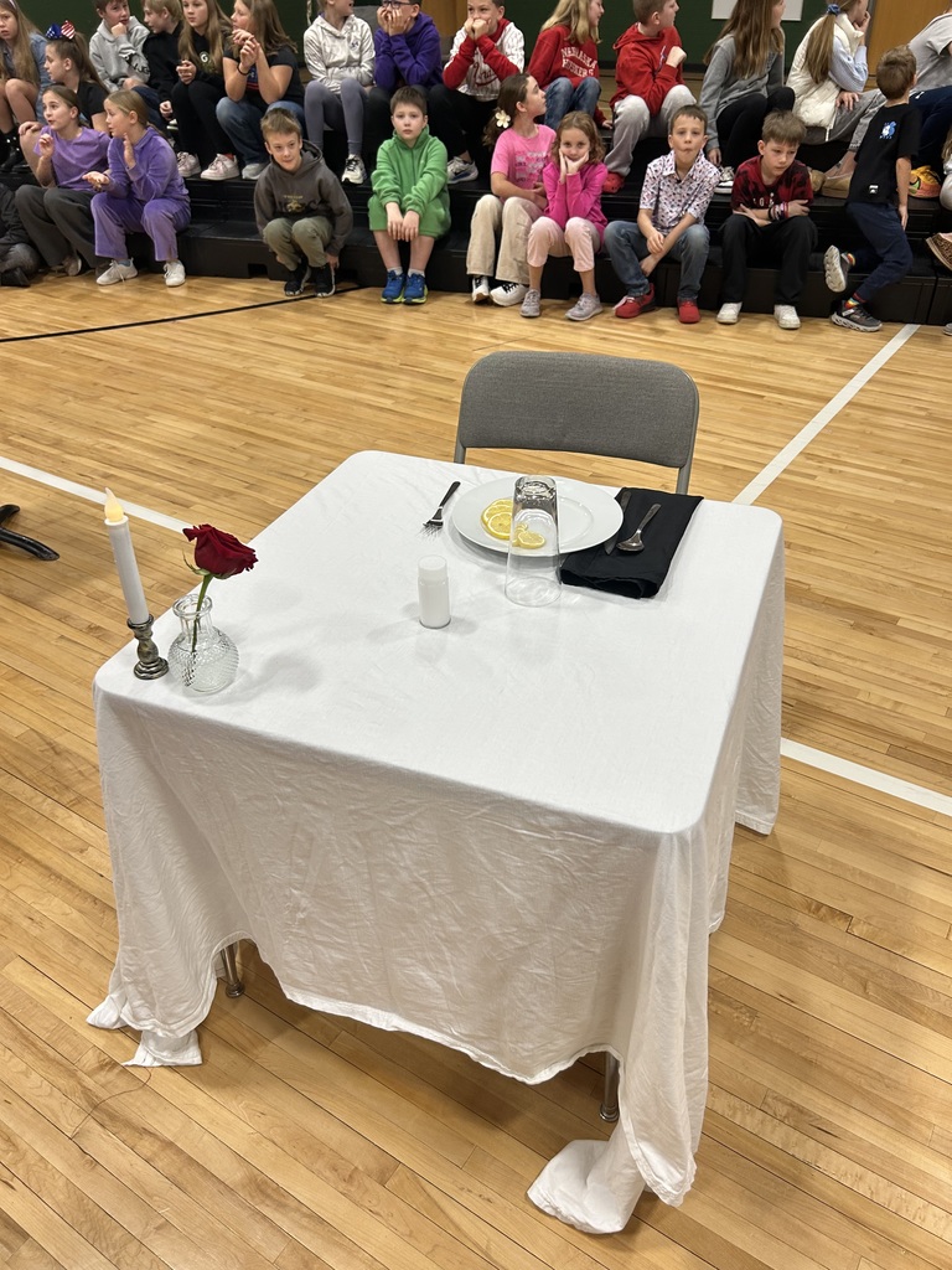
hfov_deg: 53.1
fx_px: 953
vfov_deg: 67.3
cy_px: 635
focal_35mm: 26
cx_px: 476
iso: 100
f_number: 1.5
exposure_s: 1/120
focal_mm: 5.7
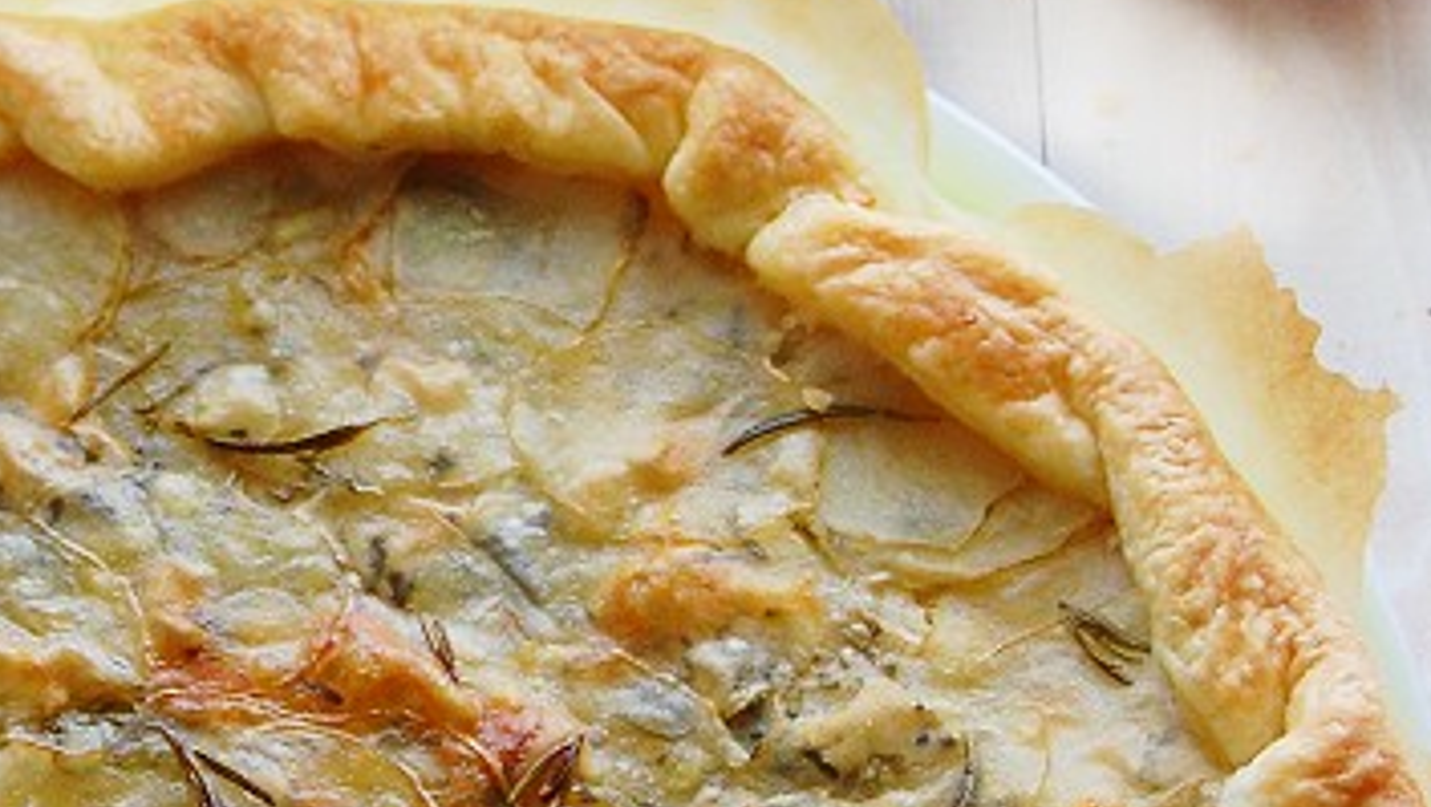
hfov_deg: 13.7
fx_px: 5903
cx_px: 213
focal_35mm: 155
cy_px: 215
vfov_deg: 7.8
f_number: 5.6
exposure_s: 1/60
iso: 400
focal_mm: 35
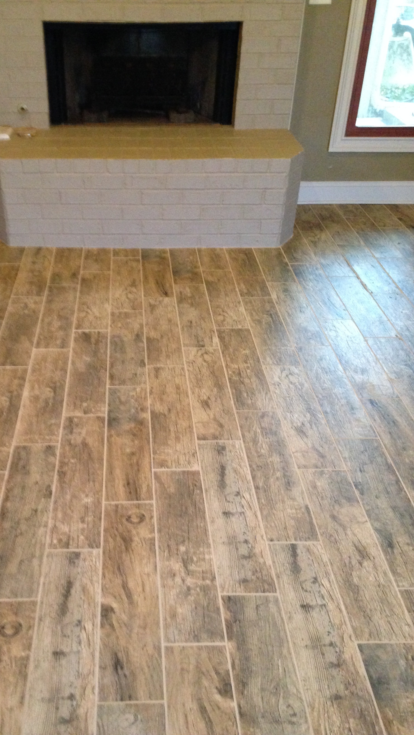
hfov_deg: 32.6
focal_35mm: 36
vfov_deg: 55.3
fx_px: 702
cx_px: 139
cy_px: 367
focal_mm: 4.12
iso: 400
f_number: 2.4
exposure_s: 1/15
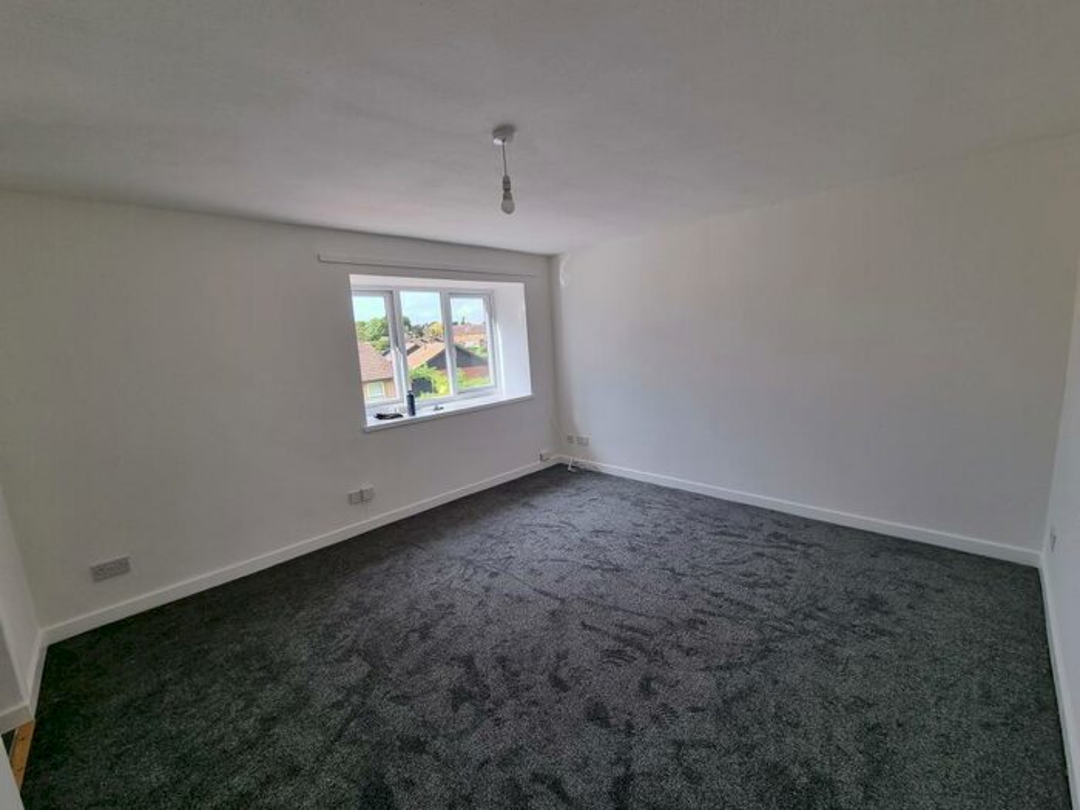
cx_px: 540
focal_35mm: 13
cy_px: 405
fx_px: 406
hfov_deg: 106.2
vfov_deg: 89.9
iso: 64
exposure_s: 1/100
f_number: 2.2
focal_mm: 2.2
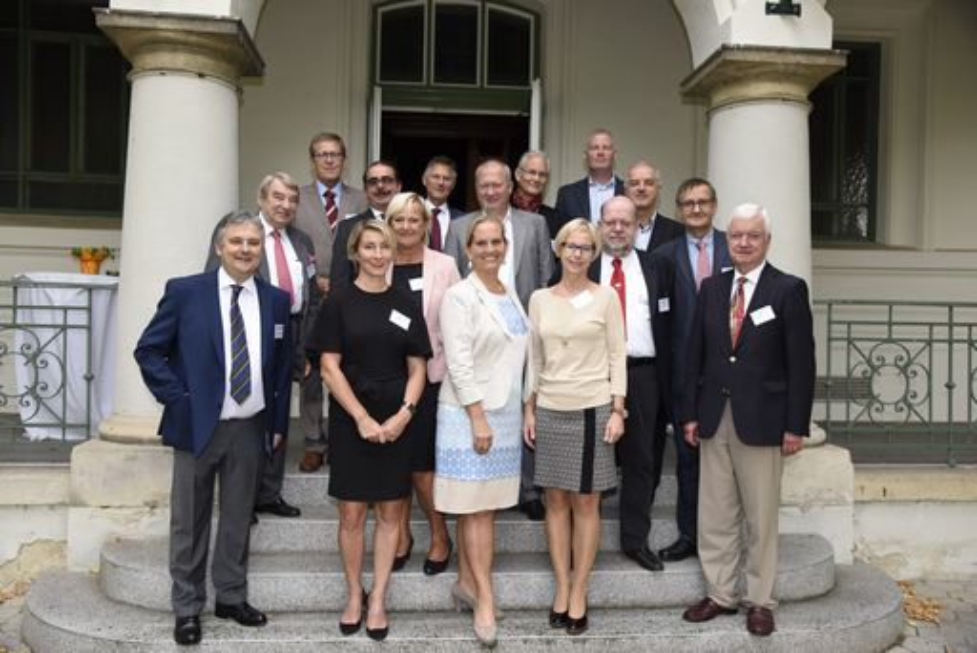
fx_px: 815
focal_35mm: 30
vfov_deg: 43.7
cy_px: 326
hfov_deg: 61.9
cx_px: 488
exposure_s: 1/200
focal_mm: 30
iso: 400
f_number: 4.5
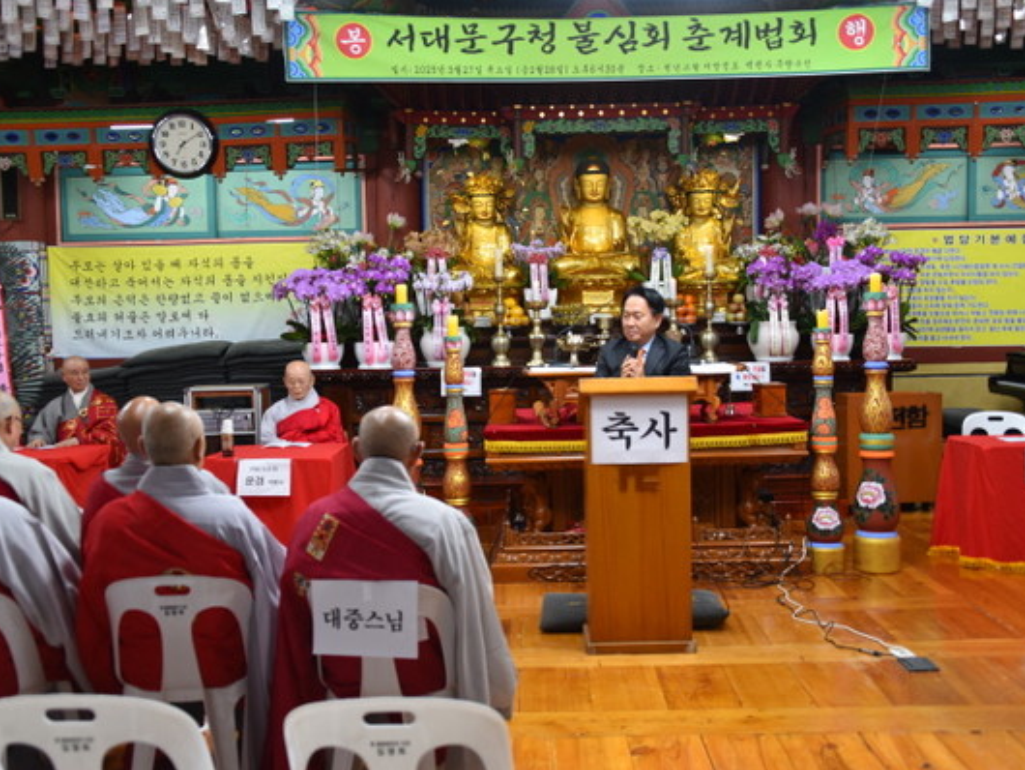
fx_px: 1096
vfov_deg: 38.7
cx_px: 518
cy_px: 385
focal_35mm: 37
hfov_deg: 50.1
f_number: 4
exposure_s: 1/60
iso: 640
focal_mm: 34
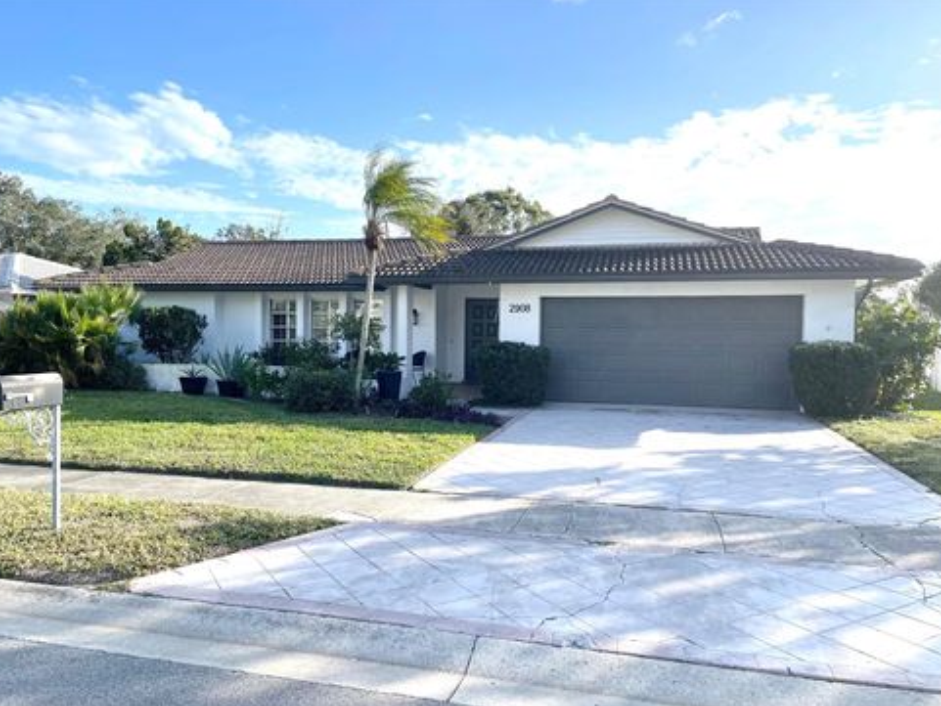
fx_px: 734
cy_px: 359
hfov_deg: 65.3
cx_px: 458
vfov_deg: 51.4
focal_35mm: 27
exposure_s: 1/3401
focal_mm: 4.2
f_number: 1.6
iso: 32
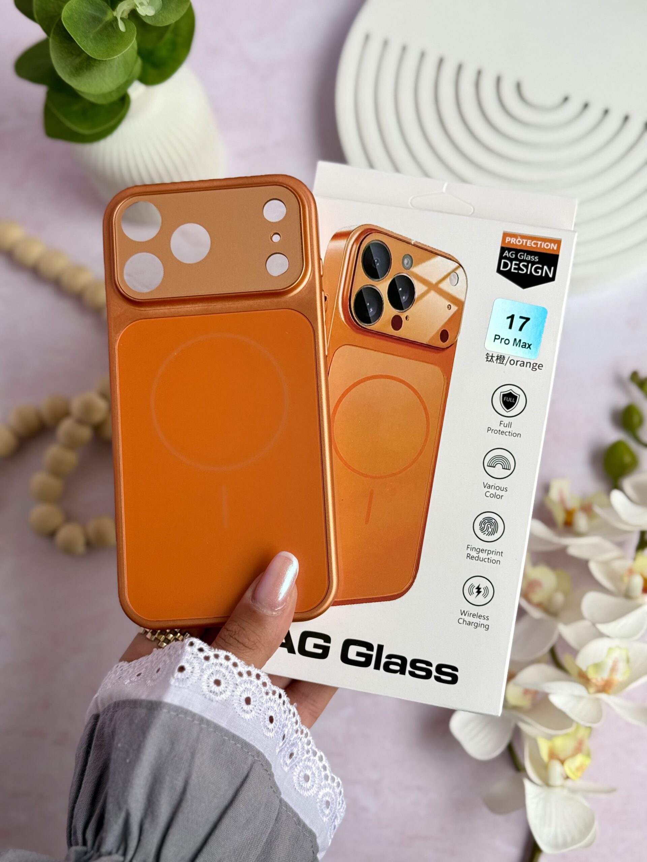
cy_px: 431
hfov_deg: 30.3
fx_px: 1196
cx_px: 324
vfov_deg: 39.7
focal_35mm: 48
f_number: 1.78
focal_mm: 6.76
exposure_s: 1/346
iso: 64
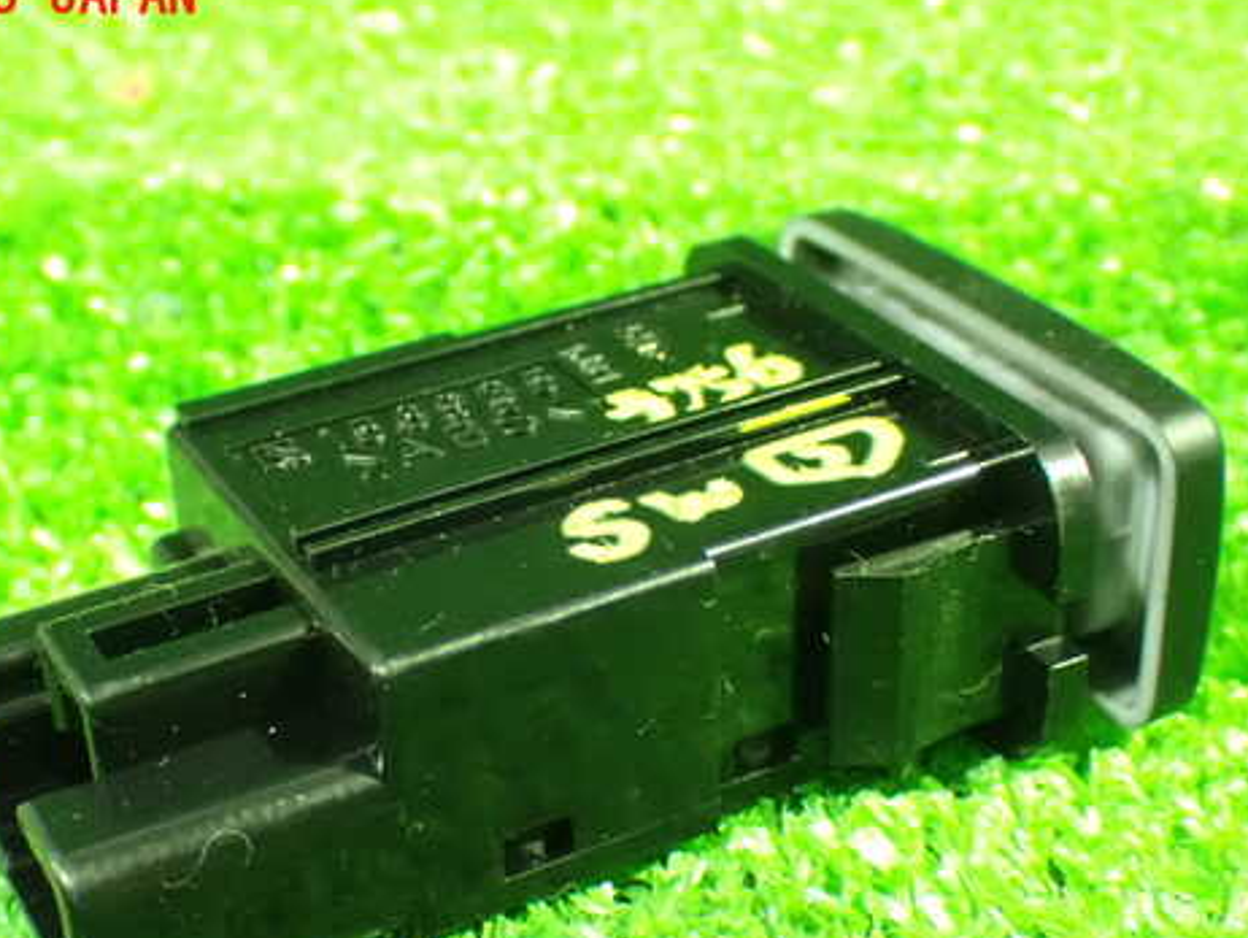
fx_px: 2200
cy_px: 570
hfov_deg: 31.6
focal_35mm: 61
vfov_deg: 24.0
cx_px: 516
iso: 1600
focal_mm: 8.4
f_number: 3.1
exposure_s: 1/10
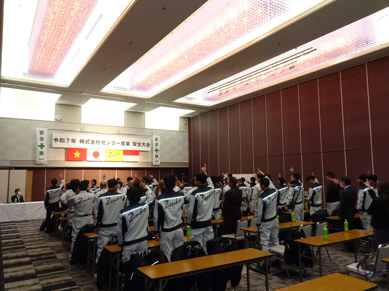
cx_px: 194
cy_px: 146
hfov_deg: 65.3
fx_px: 303
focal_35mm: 27
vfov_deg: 51.4
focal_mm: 4.6
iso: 320
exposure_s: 1/30
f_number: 3.5
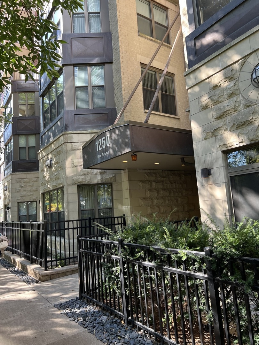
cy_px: 172
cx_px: 130
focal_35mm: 26
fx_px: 259
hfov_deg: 53.1
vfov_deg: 67.3
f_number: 1.5
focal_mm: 5.7
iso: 40
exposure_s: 1/227
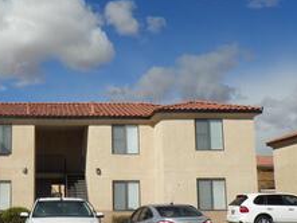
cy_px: 134
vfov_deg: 25.2
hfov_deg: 32.3
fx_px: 498
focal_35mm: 58
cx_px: 56
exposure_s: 1/500
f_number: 5.6
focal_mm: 5.7
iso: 64
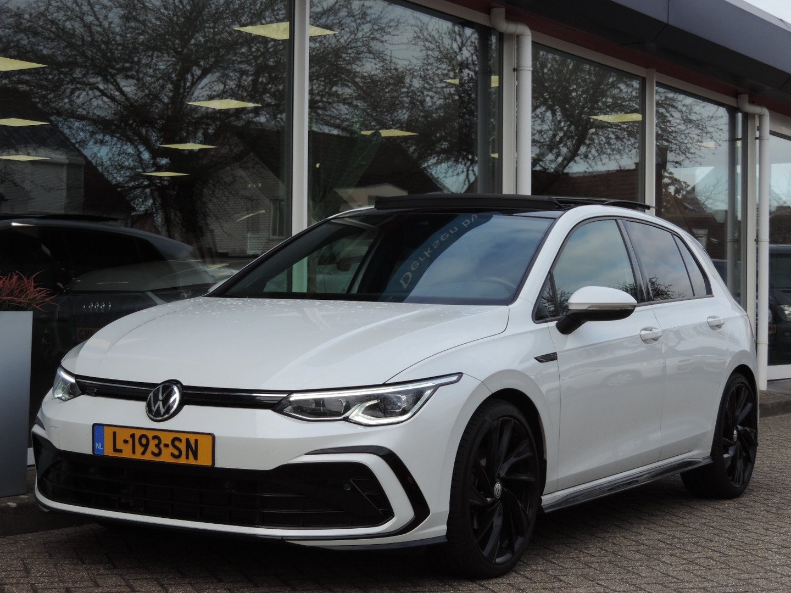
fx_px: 1600
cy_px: 296
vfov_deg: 21.0
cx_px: 396
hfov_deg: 27.8
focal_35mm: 70
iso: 80
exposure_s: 1/250
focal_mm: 12.4
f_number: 3.9
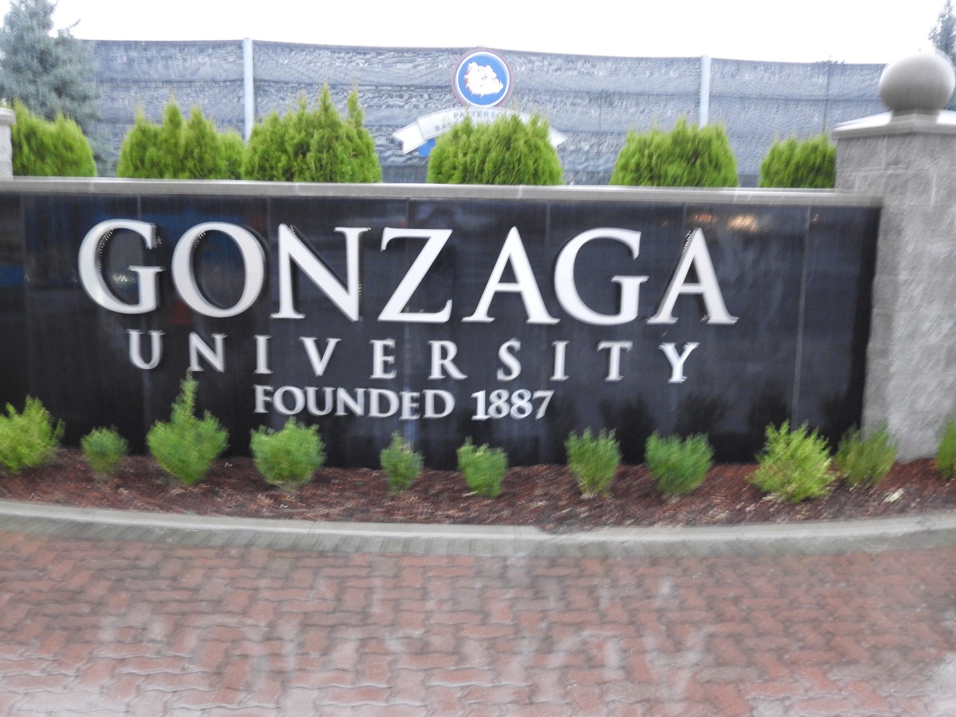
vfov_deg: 42.9
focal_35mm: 33
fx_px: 911
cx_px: 478
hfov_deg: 55.4
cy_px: 358
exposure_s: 1/8
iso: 560
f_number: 3.6
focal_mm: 5.9
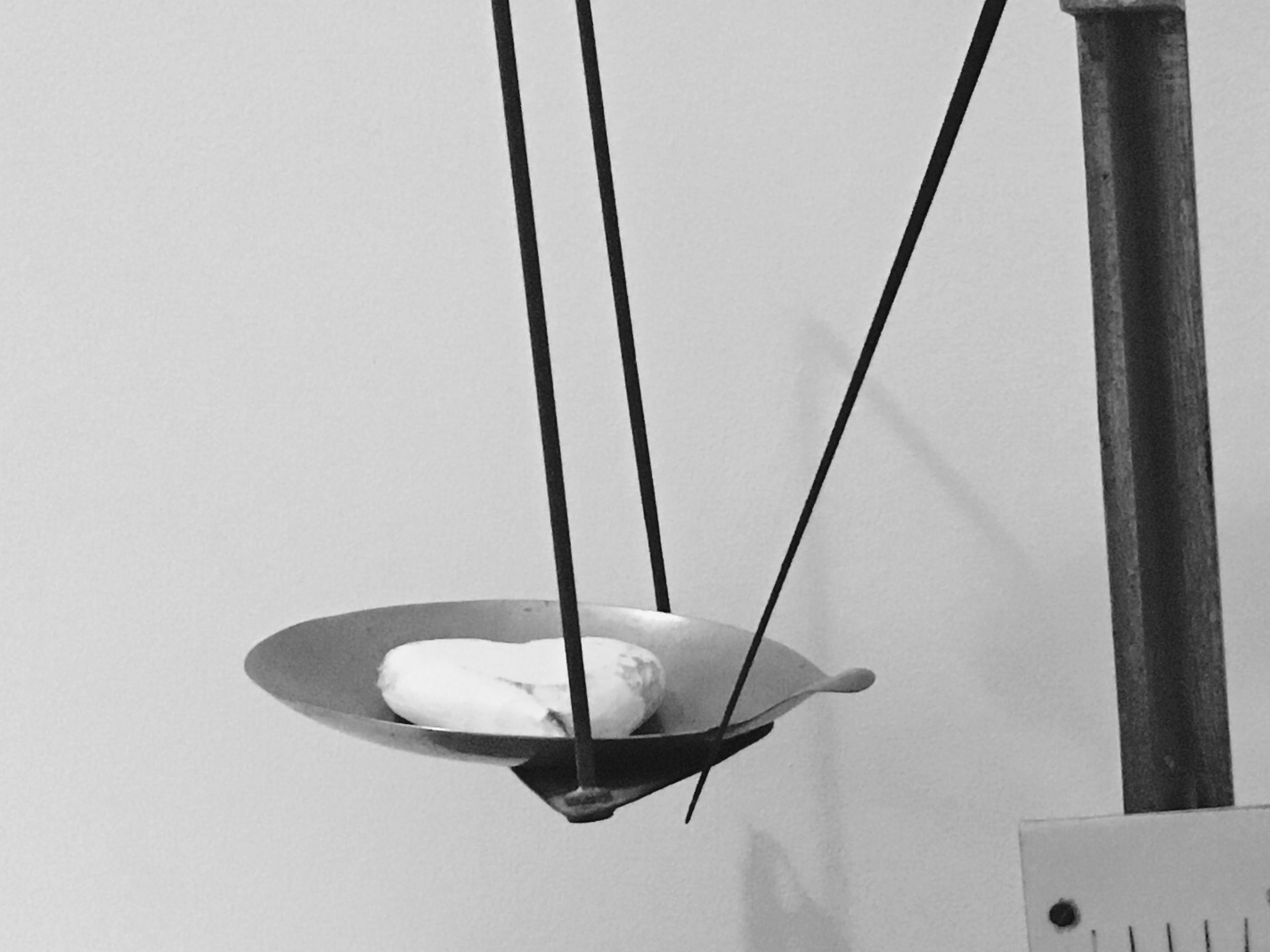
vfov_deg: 17.9
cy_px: 647
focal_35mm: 82
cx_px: 1164
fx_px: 3008
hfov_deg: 23.2
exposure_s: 1/17
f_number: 2.2
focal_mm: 4.15
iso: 320
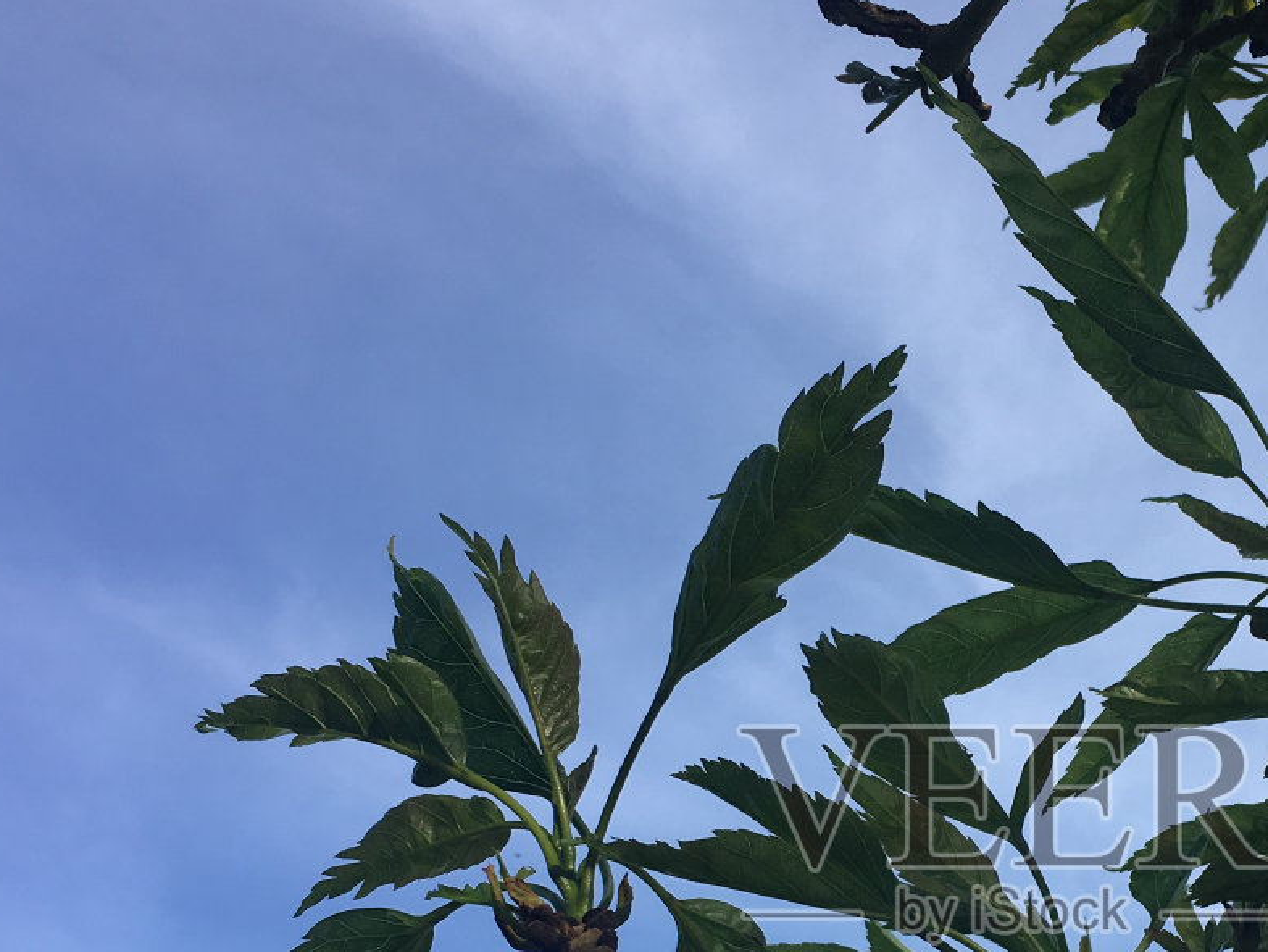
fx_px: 2162
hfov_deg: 31.8
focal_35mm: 59
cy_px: 836
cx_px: 1010
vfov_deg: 24.2
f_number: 2.2
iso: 25
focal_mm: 4.15
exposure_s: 1/962
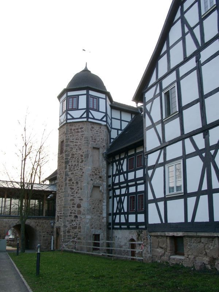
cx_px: 110
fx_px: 287
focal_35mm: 34
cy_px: 146
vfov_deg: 54.0
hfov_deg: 41.8
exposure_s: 1/89.4
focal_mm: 7.13
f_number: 4
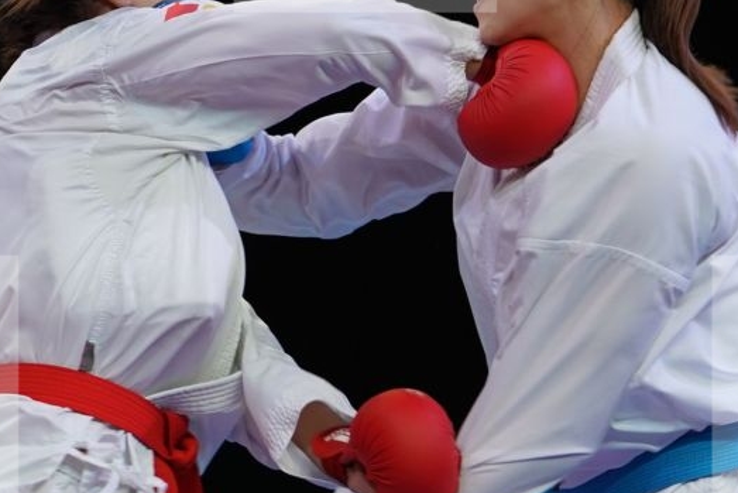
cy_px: 384
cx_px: 365
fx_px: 12774
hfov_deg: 3.3
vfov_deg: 2.2
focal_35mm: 623
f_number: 2.8
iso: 640
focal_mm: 181
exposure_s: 1/1000
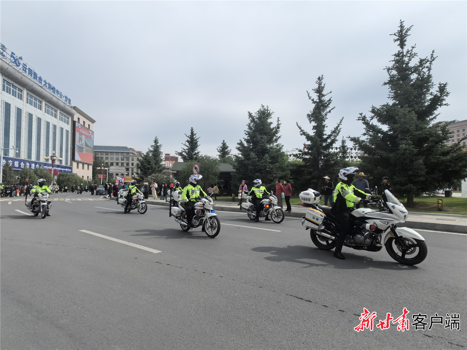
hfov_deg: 84.7
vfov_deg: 68.7
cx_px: 234
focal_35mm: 19
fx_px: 256
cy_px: 175
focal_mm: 1.95
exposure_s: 1/1416
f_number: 2.2
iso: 50
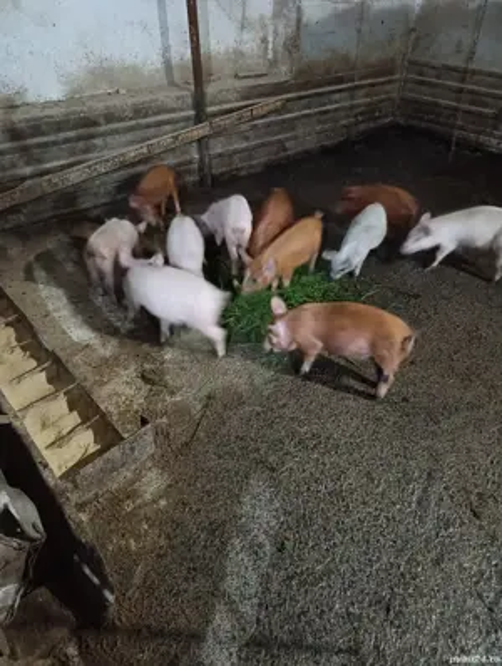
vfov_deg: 73.8
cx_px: 251
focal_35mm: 23
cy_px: 333
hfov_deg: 59.0
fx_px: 443
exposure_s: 1/20
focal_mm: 6.14
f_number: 1.6
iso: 8000
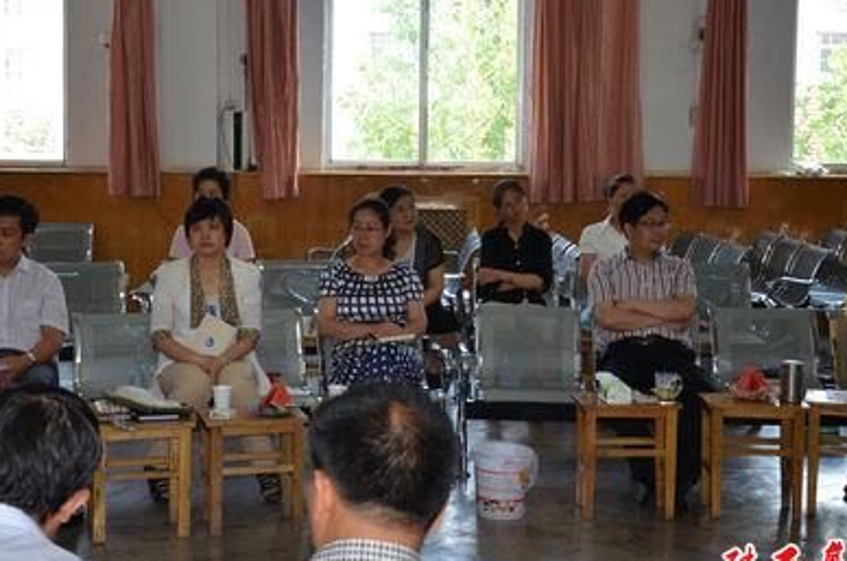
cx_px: 362
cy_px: 237
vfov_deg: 20.8
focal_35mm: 65
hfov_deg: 31.0
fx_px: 1526
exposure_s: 1/125
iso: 320
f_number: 4
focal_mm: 28
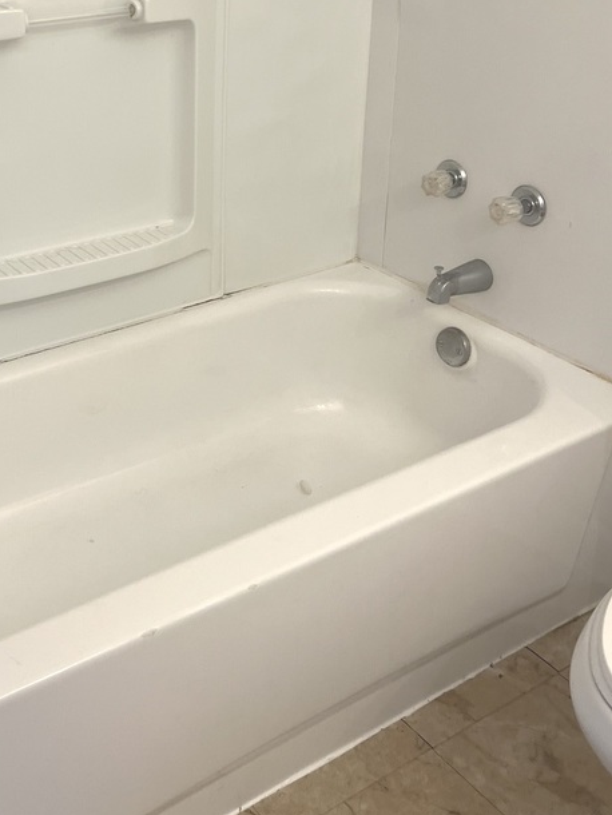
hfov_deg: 30.8
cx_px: 128
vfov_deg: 39.6
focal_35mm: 46
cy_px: 163
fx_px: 1084
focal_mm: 5.7
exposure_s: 1/120
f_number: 1.5
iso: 100
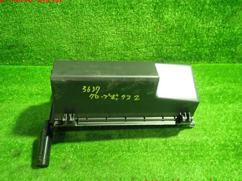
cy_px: 92
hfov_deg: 65.3
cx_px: 113
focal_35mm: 27
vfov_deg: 51.4
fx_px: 189
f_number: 2
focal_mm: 4.5
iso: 500
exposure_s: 1/30
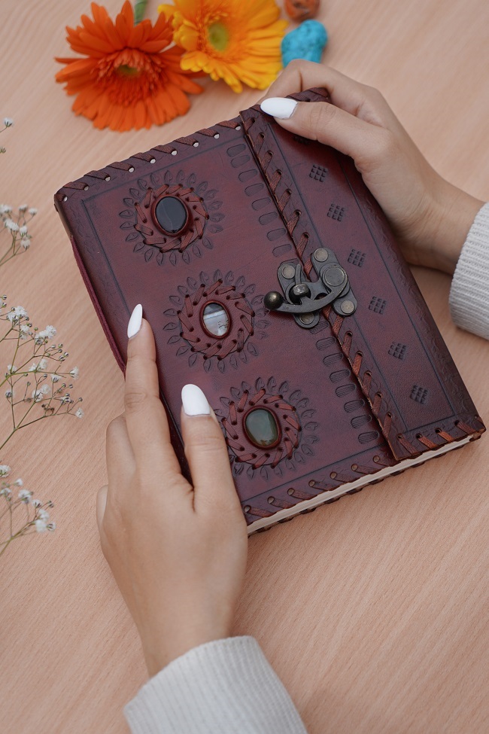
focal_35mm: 70
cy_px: 367
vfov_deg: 28.8
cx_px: 244
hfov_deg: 19.5
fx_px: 1426
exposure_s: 1/200
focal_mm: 70
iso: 100
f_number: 4
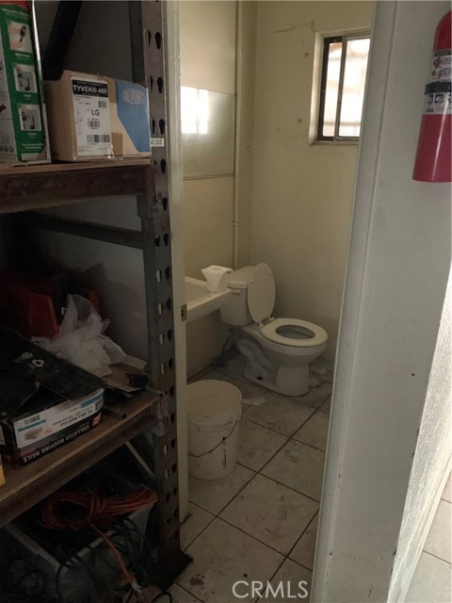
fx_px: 453
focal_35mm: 26
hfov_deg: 53.1
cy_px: 302
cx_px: 226
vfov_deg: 67.3
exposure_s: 1/24
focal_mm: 4.25
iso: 800
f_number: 1.8
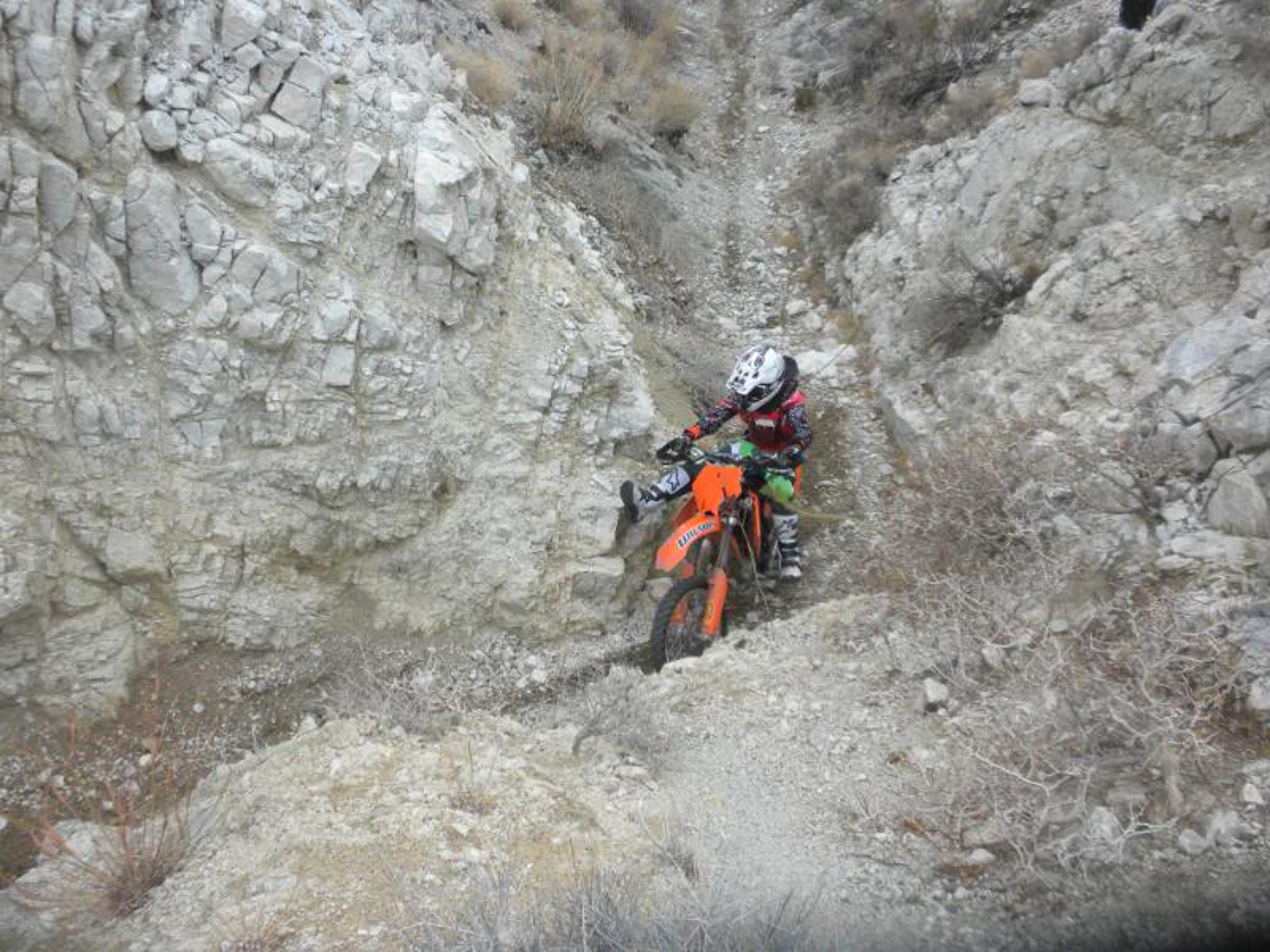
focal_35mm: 37
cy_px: 476
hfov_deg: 50.1
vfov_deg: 38.7
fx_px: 1357
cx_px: 635
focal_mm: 6.6
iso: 90
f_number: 3.5
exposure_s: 1/196
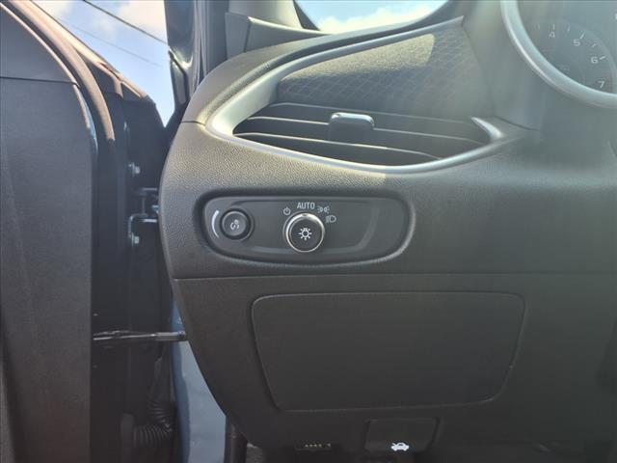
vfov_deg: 51.4
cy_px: 232
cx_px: 308
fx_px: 481
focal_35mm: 27
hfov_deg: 65.3
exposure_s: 1/270
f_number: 1.9
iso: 40
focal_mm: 3.58
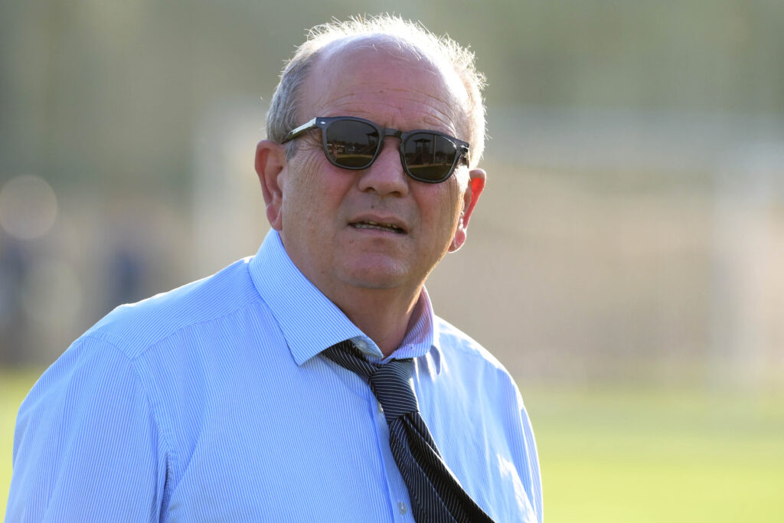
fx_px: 8167
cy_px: 262
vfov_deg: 3.7
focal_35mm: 375
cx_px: 392
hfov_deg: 5.5
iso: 1250
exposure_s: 1/1600
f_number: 4.5
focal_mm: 250
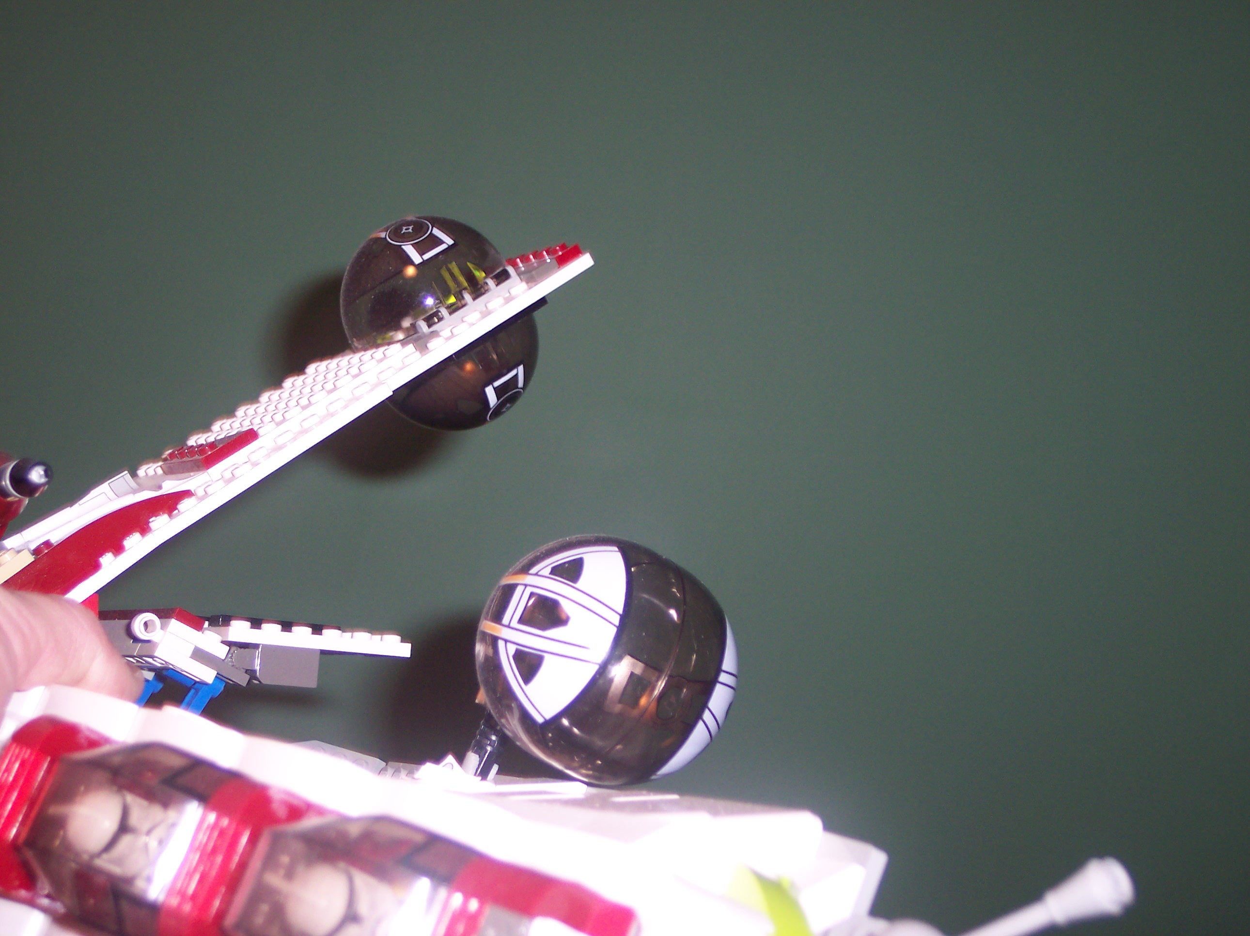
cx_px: 625
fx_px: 2274
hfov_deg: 30.7
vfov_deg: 23.3
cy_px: 468
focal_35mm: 63
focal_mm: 13.3
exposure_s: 1/45
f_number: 3.4
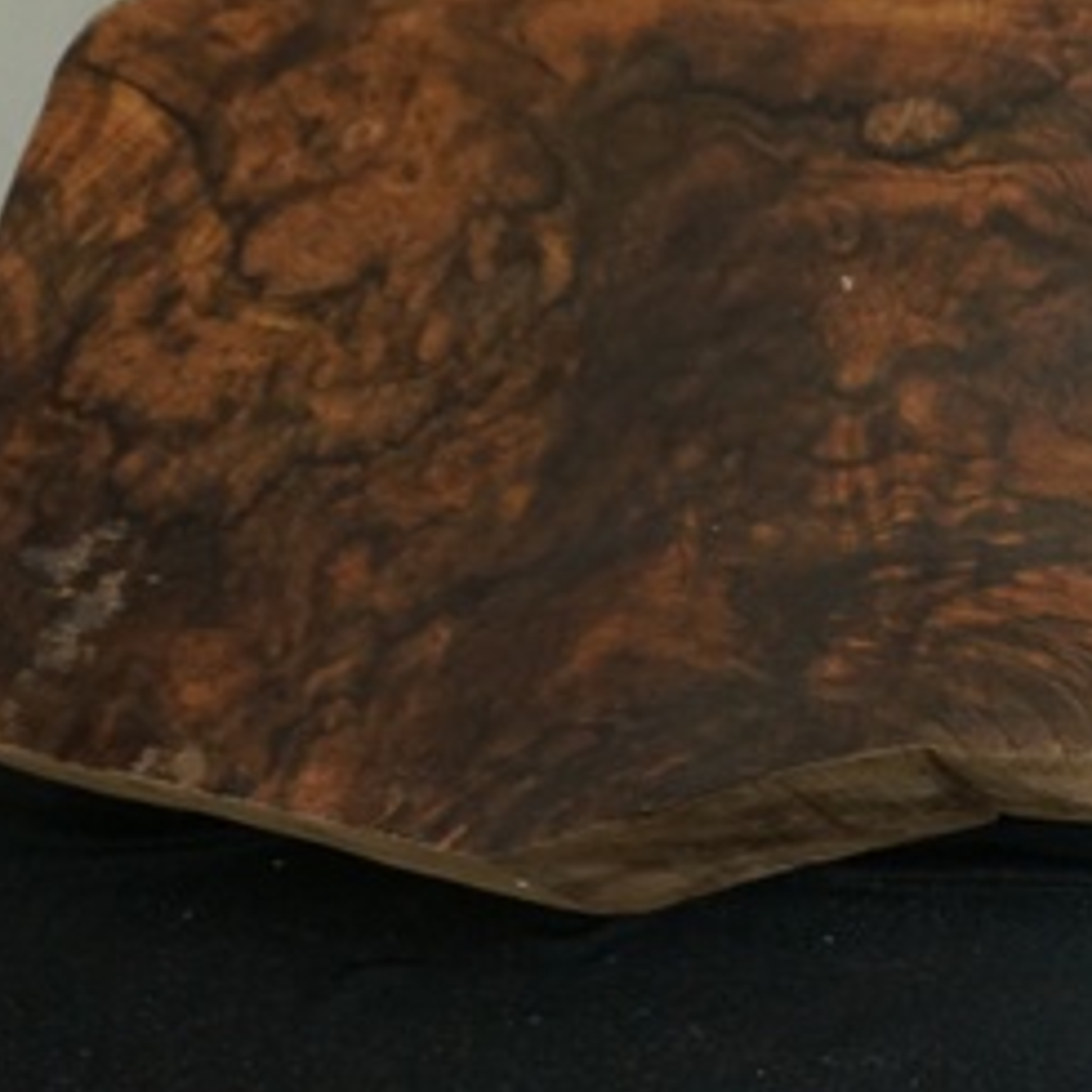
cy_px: 597
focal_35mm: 60
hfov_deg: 24.2
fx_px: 2141
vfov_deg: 28.6
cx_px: 1509
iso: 1600
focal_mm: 16
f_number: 3.5
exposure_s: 1/160
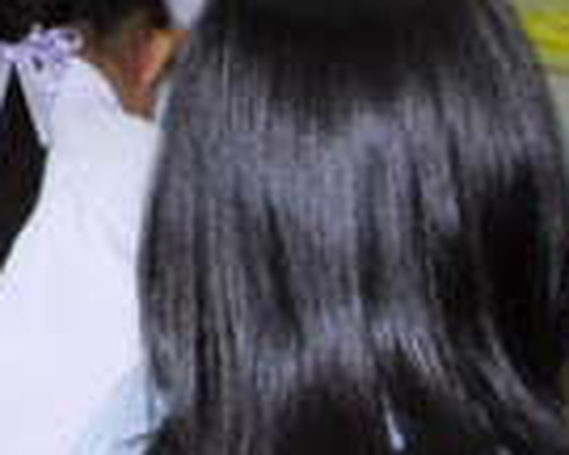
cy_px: -291
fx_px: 2728
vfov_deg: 9.2
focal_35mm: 162
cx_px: -417
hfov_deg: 11.2
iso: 200
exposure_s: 1/45
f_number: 2.8
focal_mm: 6
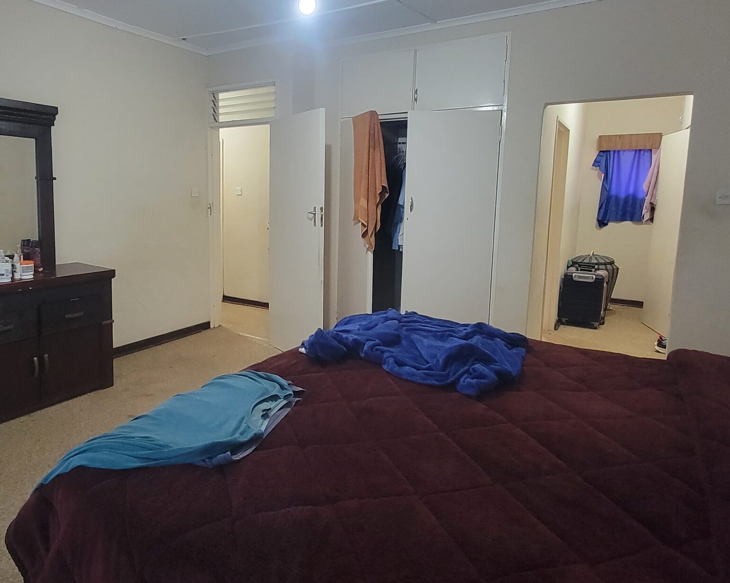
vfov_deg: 65.3
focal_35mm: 21
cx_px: 295
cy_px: 254
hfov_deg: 76.8
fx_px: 454
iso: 800
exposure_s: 1/25
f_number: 2.2
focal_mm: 2.2
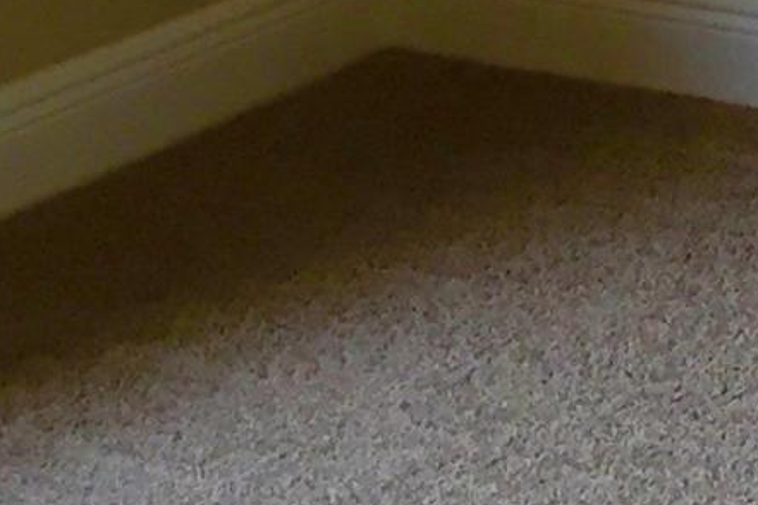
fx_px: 4316
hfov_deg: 9.8
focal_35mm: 205
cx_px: 1078
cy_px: -1001
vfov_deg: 6.2
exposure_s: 1/30
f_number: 2.2
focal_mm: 4.15
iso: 32
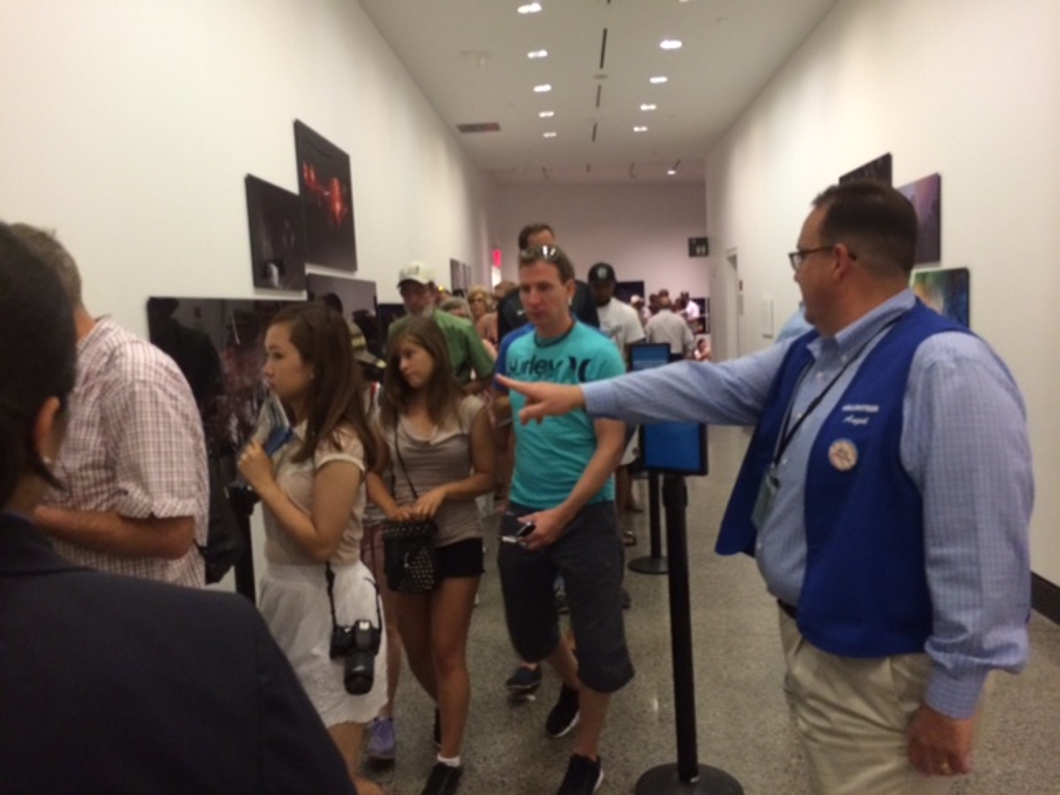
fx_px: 919
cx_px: 530
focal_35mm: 30
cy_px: 398
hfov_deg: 60.0
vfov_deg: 46.8
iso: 250
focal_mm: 4.12
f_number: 2.2
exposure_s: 1/30
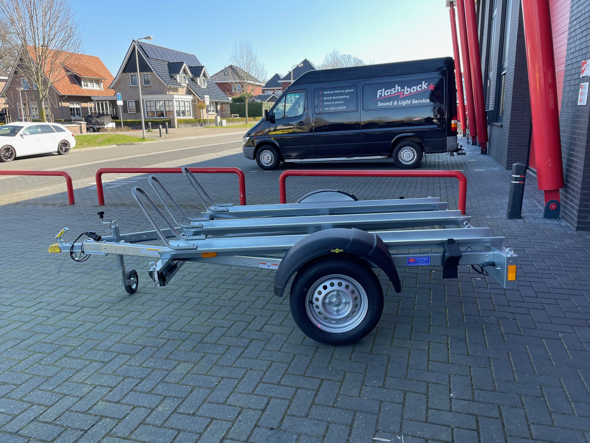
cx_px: 295
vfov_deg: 53.1
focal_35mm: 26
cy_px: 222
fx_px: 443
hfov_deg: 67.3
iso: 32
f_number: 1.6
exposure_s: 1/442
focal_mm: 4.2
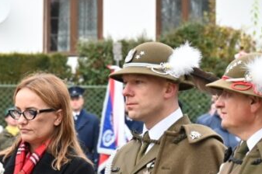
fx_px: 1919
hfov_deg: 7.8
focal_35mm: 264
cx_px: -5
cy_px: 210
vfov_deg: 5.2
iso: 400
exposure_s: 1/200
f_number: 6.3
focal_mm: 92
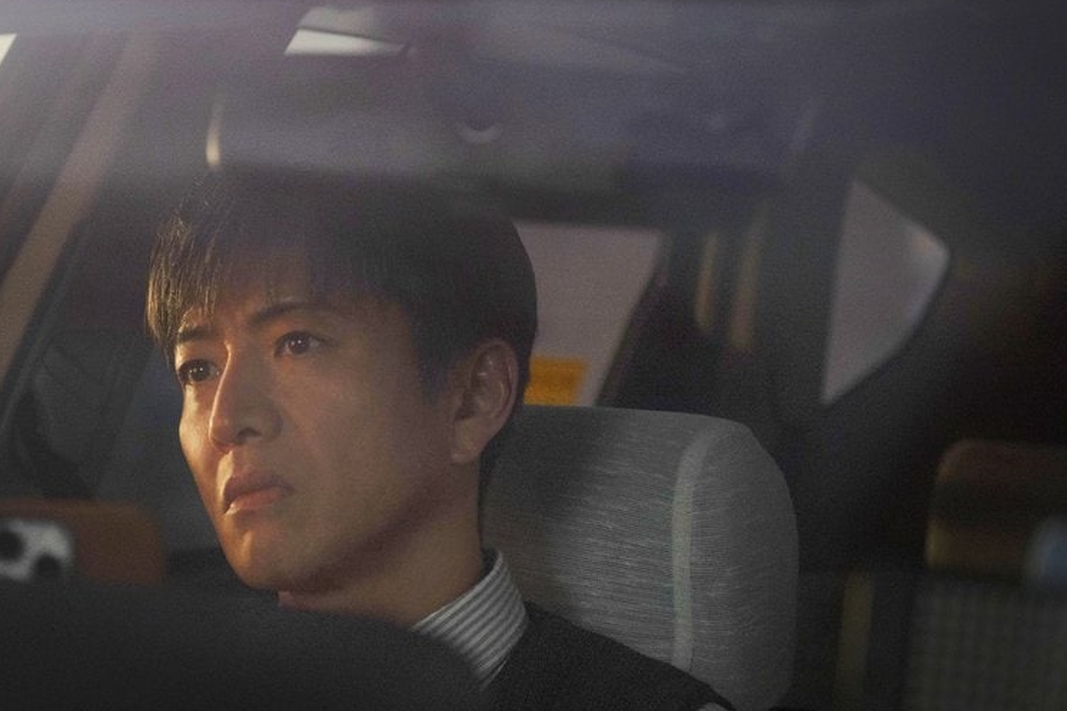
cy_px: 371
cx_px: 260
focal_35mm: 169
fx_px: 5008
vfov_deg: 8.1
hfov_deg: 12.1
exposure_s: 1/100
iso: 3200
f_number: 4
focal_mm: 105
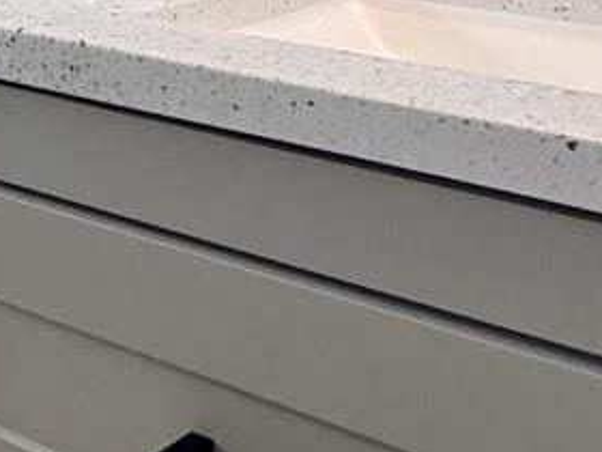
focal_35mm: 80
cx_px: -236
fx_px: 1391
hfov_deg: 21.4
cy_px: -228
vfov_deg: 16.7
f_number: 2.2
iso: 250
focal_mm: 2.22
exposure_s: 1/120
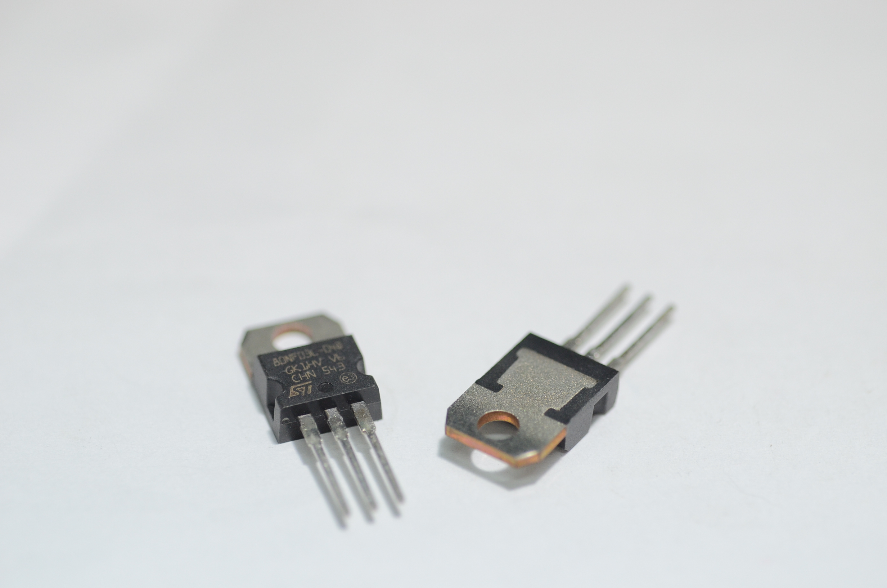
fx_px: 2213
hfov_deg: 22.7
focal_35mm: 90
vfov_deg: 15.1
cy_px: 294
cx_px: 444
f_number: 4
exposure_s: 1/250
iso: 800
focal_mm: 60
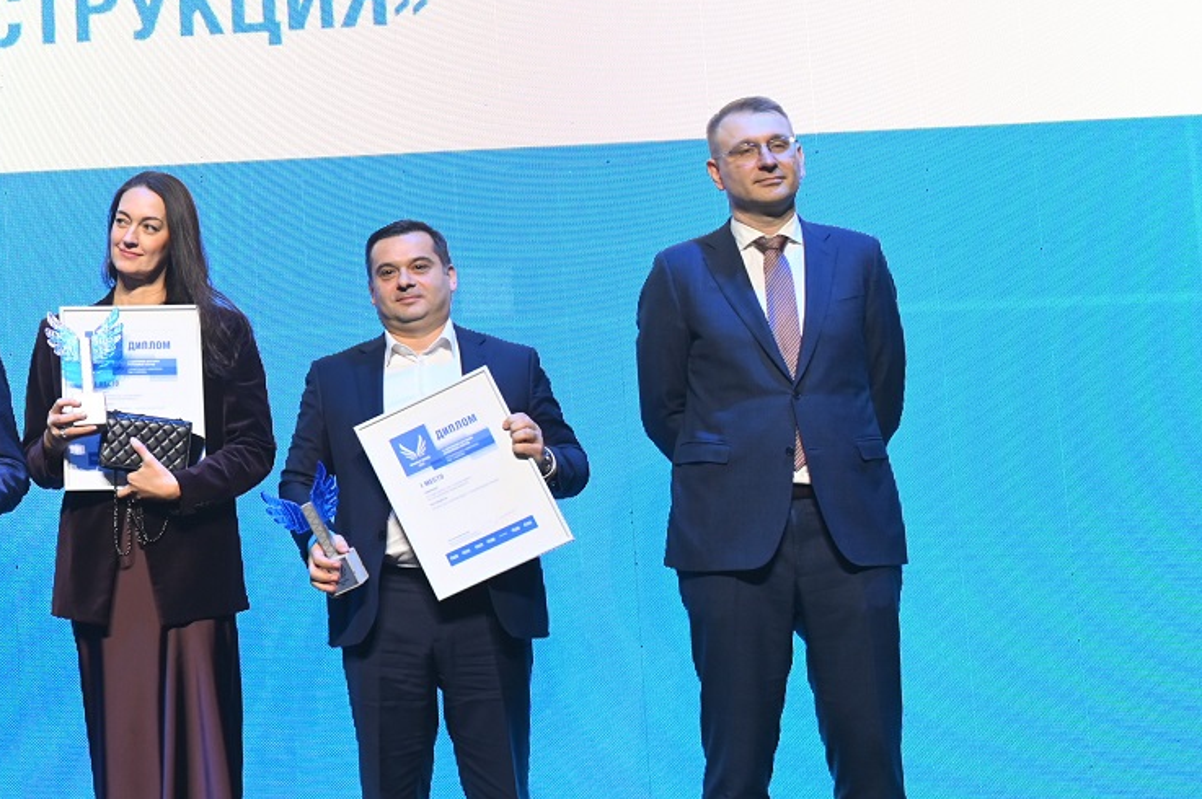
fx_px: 3169
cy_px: 227
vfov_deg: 14.3
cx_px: -349
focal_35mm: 95
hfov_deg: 19.8
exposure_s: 1/125
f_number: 2.2
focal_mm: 35
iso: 400
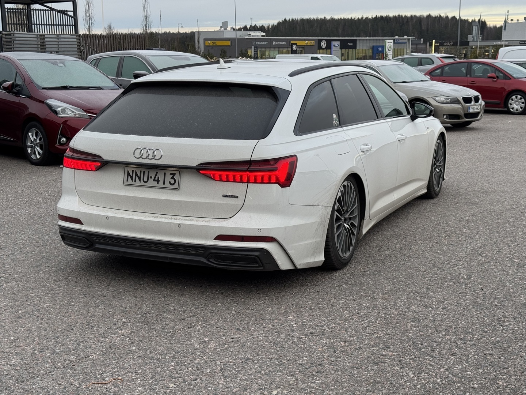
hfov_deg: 39.7
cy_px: 198
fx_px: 729
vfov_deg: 30.3
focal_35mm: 48
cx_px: 263
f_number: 1.78
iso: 50
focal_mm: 6.76
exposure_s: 1/142
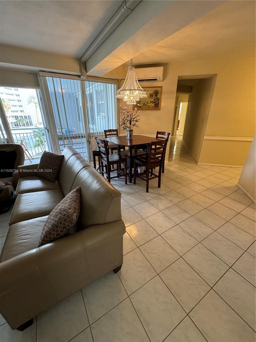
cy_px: 171
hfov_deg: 85.7
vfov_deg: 102.1
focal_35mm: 14
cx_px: 128
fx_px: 138
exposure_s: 1/60
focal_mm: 2.22
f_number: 2.2
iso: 200
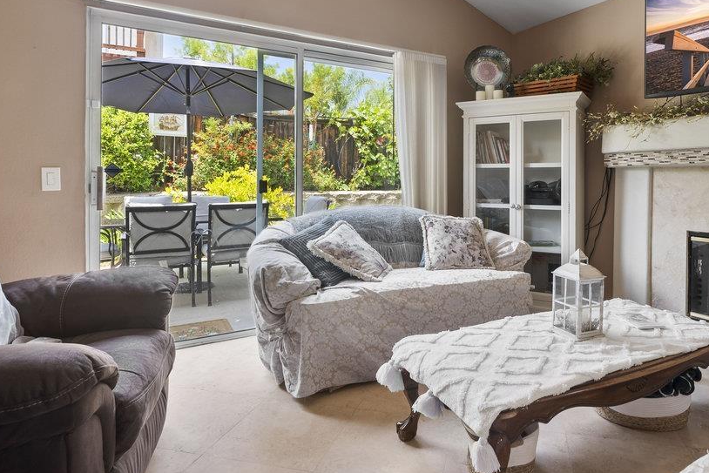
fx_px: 433
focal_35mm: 22
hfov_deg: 77.8
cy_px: 184
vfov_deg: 56.7
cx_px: 422
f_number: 8
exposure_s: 1/2.5
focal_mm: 14
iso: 100
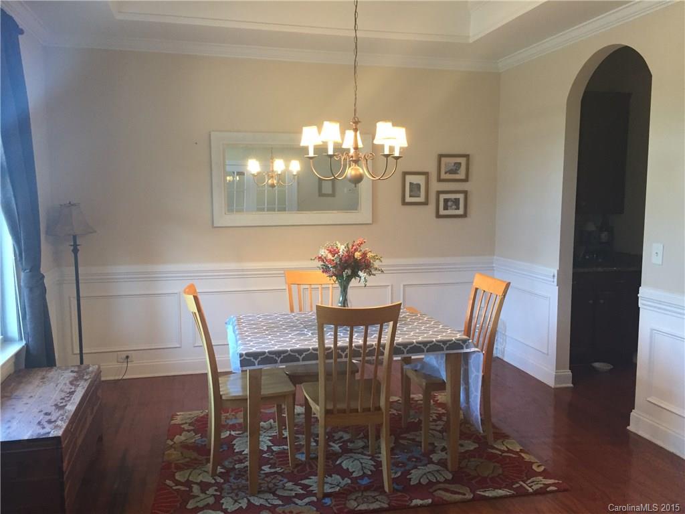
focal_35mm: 29
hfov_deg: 61.7
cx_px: 342
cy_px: 257
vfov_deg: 48.2
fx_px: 574
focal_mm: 4.15
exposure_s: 1/30
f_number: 2.2
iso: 125
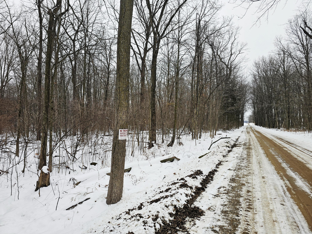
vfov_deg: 58.9
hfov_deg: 73.9
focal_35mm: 23
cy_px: 117
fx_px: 207
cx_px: 156
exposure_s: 1/208
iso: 40
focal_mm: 6.3
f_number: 1.7
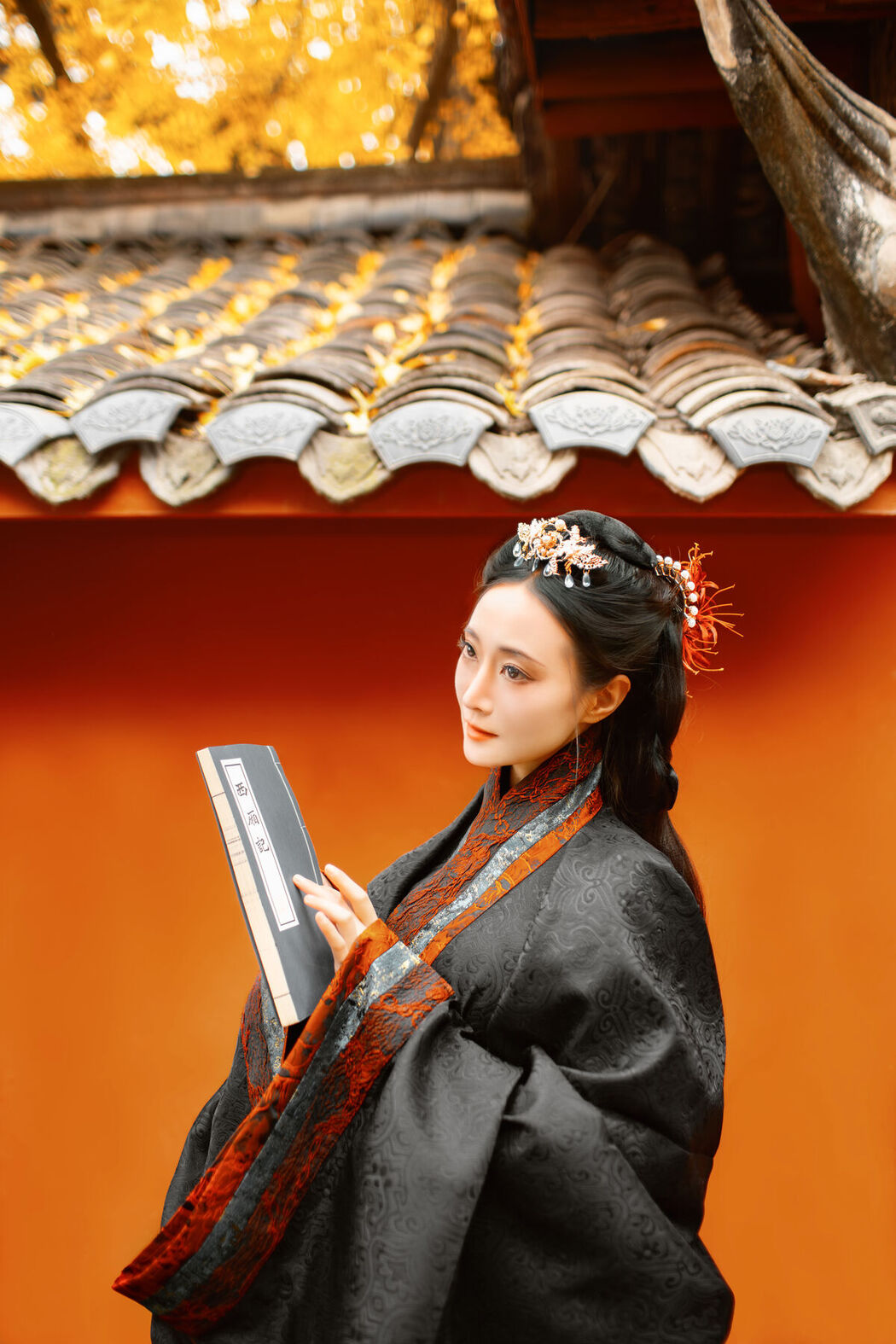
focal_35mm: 35
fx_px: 1307
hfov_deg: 37.9
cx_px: 448
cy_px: 672
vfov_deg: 54.4
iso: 200
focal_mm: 35
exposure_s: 1/800
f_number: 1.8
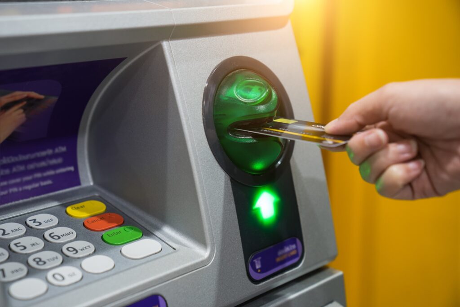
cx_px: 230
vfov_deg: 22.3
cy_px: 154
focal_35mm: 61
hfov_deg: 32.9
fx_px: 780
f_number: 3.2
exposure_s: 1/25
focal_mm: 61
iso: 400
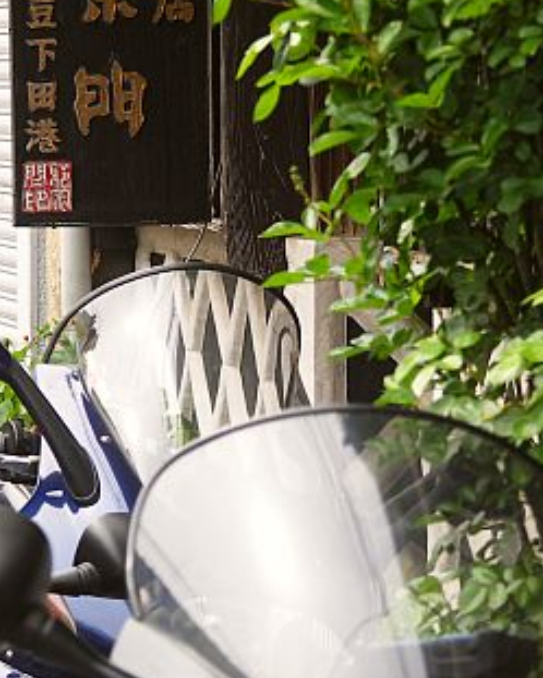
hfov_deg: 5.7
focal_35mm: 273
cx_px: 159
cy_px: 421
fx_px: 5481
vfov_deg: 7.1
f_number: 3.5
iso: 50
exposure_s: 1/160
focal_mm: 35.2
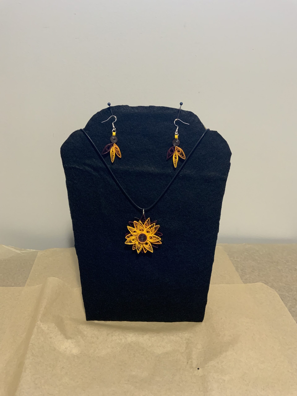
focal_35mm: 29
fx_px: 332
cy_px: 198
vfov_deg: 61.7
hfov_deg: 48.2
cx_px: 148
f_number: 1.8
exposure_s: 1/60
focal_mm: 3
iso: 200
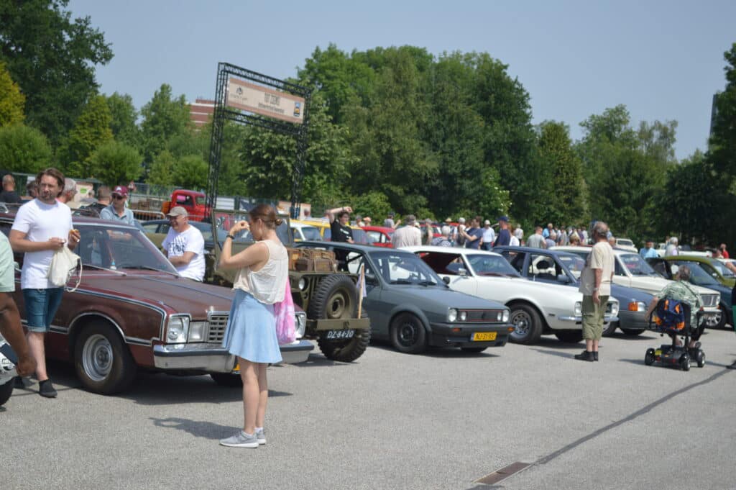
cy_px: 245
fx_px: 1348
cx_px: 368
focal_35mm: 66
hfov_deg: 30.5
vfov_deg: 20.6
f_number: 5.3
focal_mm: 44
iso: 100
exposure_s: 1/500
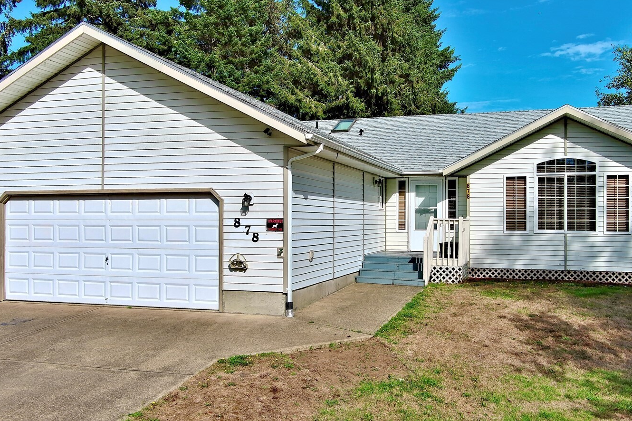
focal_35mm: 37
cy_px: 217
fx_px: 649
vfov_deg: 35.9
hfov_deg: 51.9
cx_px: 330
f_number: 2.8
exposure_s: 1/2924
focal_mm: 10.57
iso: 100
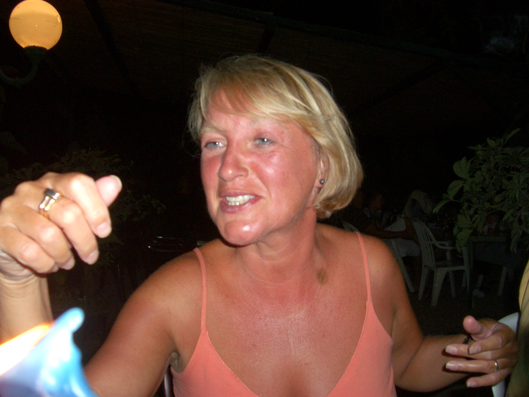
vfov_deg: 40.7
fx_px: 535
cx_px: 264
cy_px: 198
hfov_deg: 52.6
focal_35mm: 35
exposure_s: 1/60
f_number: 2.6
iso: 100
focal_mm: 5.8
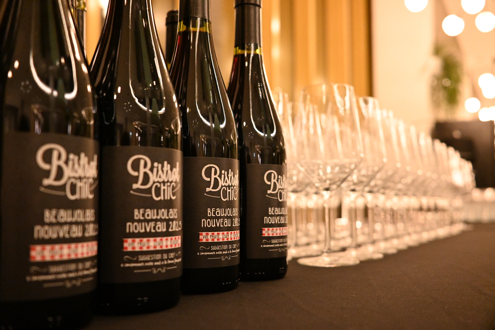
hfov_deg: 53.1
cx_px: 248
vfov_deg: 36.9
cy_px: 165
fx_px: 495
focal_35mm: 36
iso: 5600
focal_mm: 24
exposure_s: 1/200
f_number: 3.2
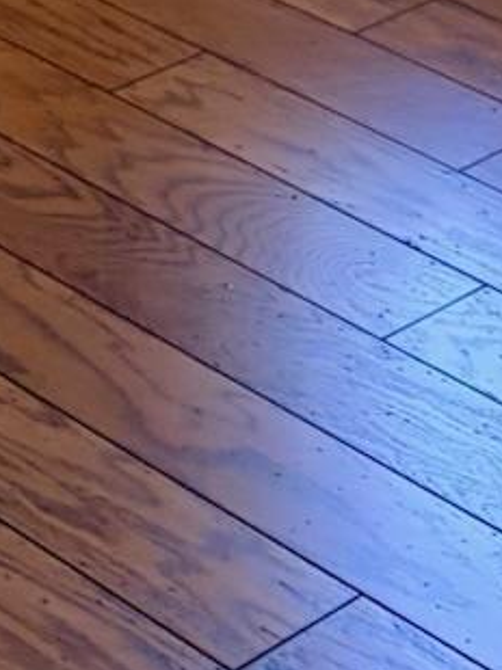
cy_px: -772
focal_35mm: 172
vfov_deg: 10.4
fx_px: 3330
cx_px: -78
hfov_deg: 8.5
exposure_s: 1/60
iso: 160
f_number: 1.6
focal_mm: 5.96
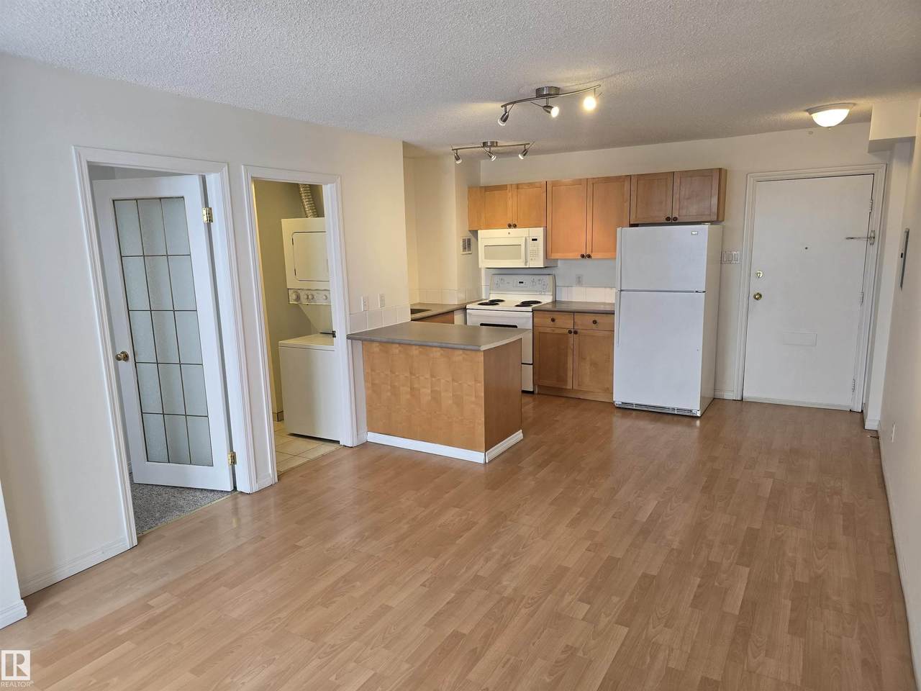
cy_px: 346
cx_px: 460
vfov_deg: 58.9
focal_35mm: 23
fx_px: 612
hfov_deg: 73.9
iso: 200
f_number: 1.7
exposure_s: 1/120
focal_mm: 6.3
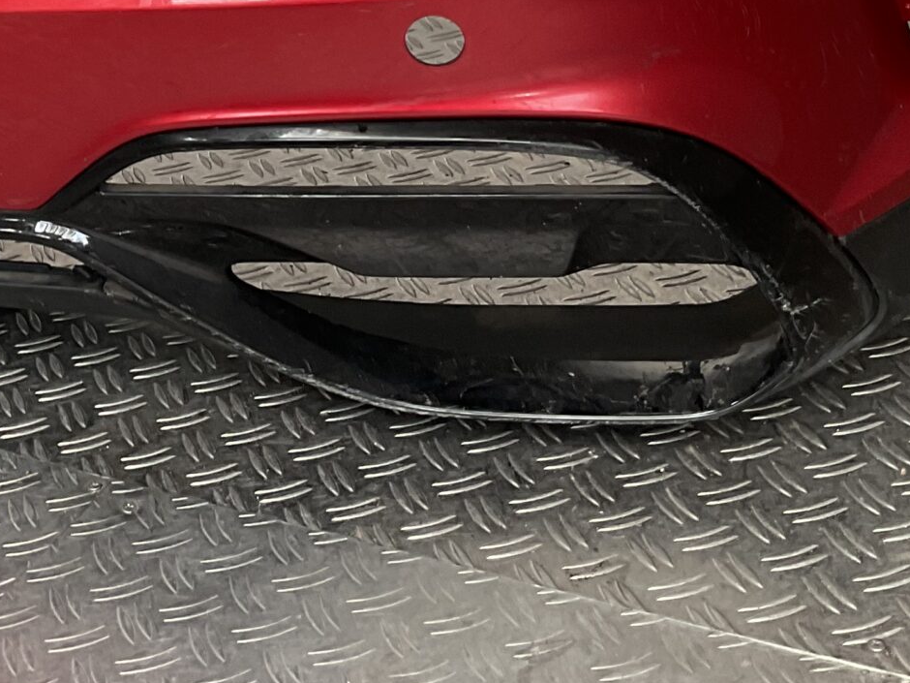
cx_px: 53
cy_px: -113
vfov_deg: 17.8
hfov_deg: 23.9
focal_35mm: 79
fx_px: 2077
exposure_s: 1/100
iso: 32
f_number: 1.8
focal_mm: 3
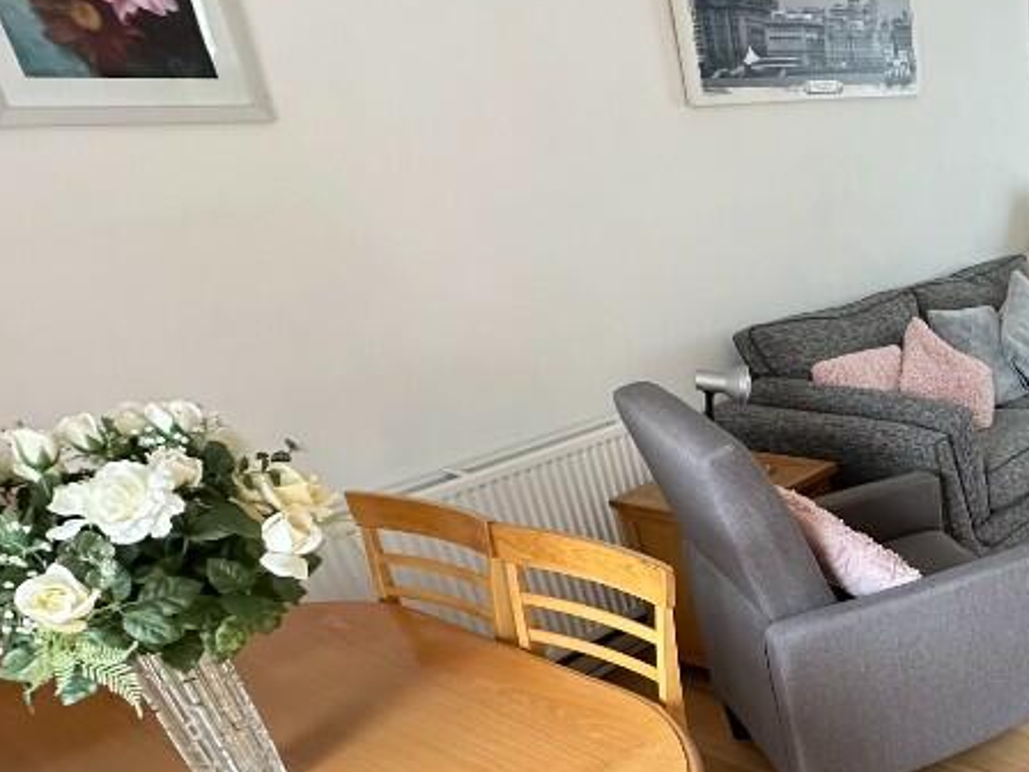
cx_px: 1008
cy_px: 632
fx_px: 951
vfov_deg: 42.0
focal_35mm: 32
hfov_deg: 47.9
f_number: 2.2
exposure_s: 1/73
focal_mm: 2.22
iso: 320
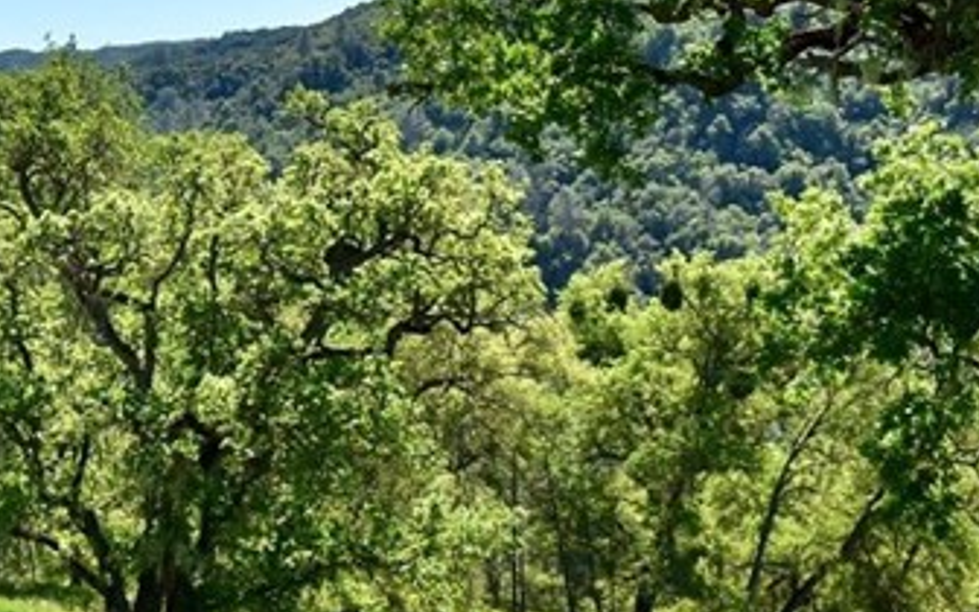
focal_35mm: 112
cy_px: 380
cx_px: -452
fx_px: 2988
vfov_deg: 11.7
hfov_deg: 17.0
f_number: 11
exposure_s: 1/400
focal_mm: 24
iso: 400
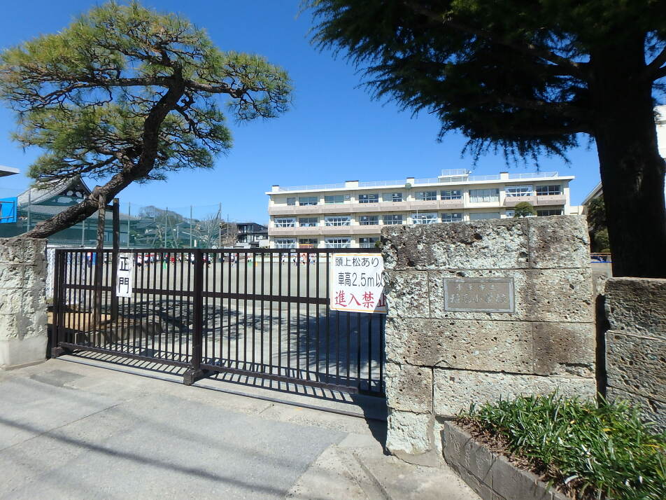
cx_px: 333
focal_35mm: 21
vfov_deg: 63.4
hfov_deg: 79.0
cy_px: 250
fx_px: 404
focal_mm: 3.7
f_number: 6
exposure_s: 1/500
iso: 125
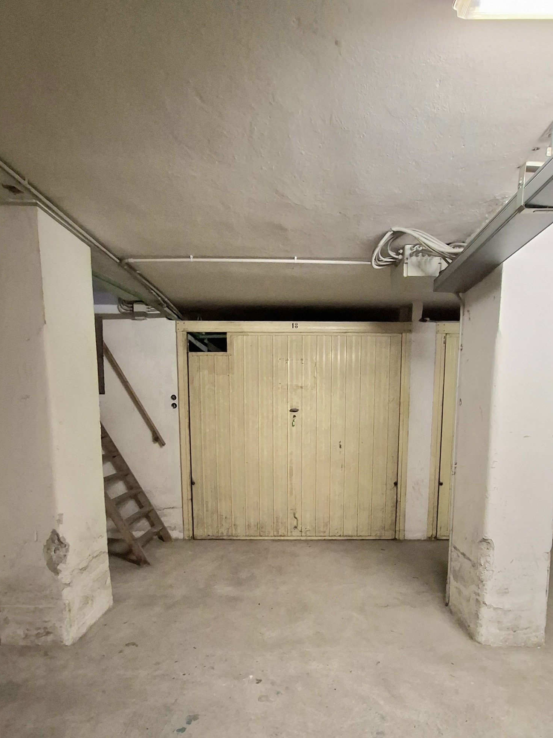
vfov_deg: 89.5
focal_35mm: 17
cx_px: 292
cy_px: 455
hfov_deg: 74.7
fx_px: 362
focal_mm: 1.74
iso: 500
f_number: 2.2
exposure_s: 1/25
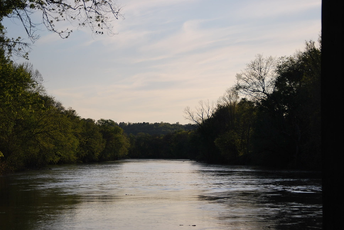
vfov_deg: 13.1
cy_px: 115
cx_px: 172
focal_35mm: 105
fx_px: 1005
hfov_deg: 19.4
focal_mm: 70
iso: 100
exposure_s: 1/1000
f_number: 4.5
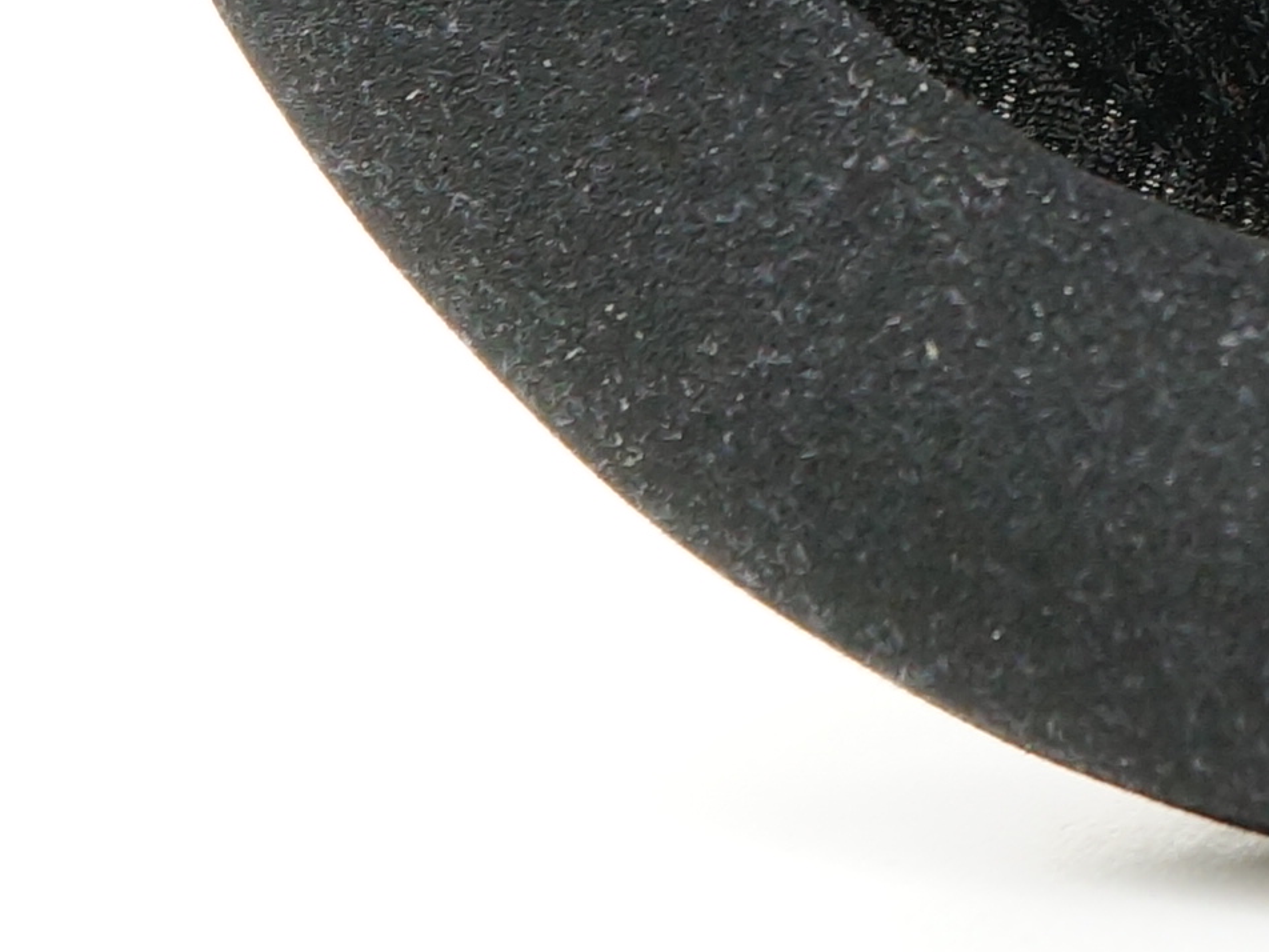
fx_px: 8175
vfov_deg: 6.5
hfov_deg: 8.8
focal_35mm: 223
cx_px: 1286
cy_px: -615
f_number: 5.6
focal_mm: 30
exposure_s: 1/50
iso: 400
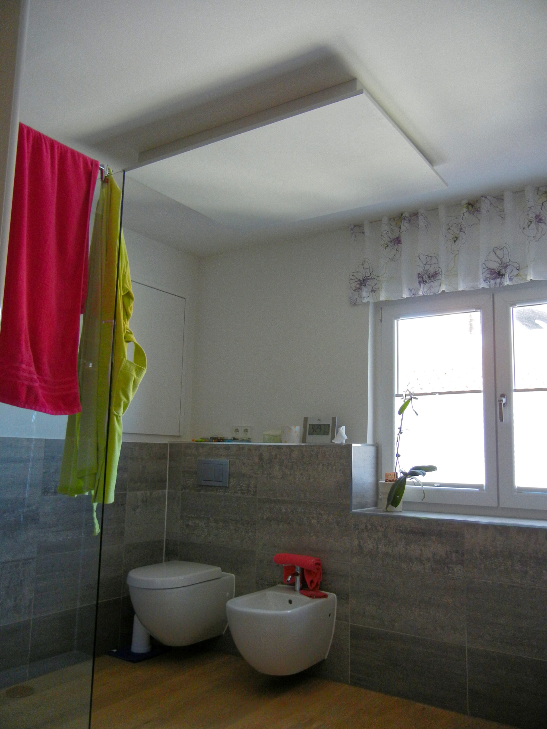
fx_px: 632
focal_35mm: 30
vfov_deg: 60.0
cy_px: 364
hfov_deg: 46.8
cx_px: 274
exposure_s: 1/30
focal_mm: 5.4
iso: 297
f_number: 3.5
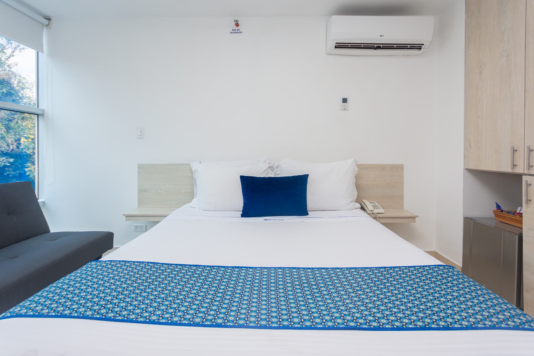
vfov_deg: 77.3
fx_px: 222
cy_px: 178
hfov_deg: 100.4
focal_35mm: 15
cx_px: 267
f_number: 4.5
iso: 250
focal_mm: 10
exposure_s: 1/125
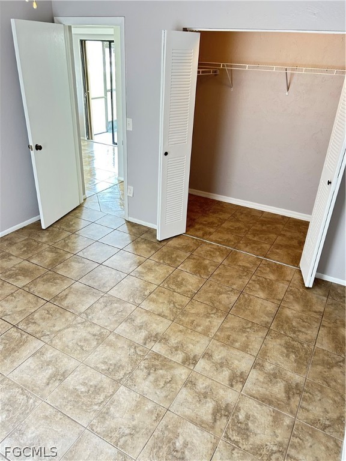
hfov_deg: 53.1
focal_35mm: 26
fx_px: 347
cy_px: 230
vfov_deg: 67.3
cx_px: 173
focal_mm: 5.7
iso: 250
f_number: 1.5
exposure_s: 1/60
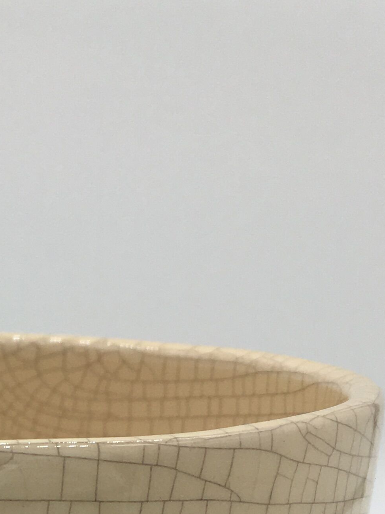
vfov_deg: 19.6
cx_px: -144
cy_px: 715
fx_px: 1335
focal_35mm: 90
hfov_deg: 15.5
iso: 25
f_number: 2.2
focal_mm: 4.15
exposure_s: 1/267
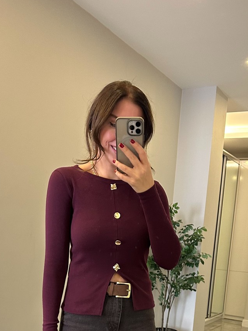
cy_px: 308
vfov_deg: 38.6
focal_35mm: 45
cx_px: 122
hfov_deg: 32.2
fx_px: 430
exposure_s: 1/60
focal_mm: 6.86
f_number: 1.78
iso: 250
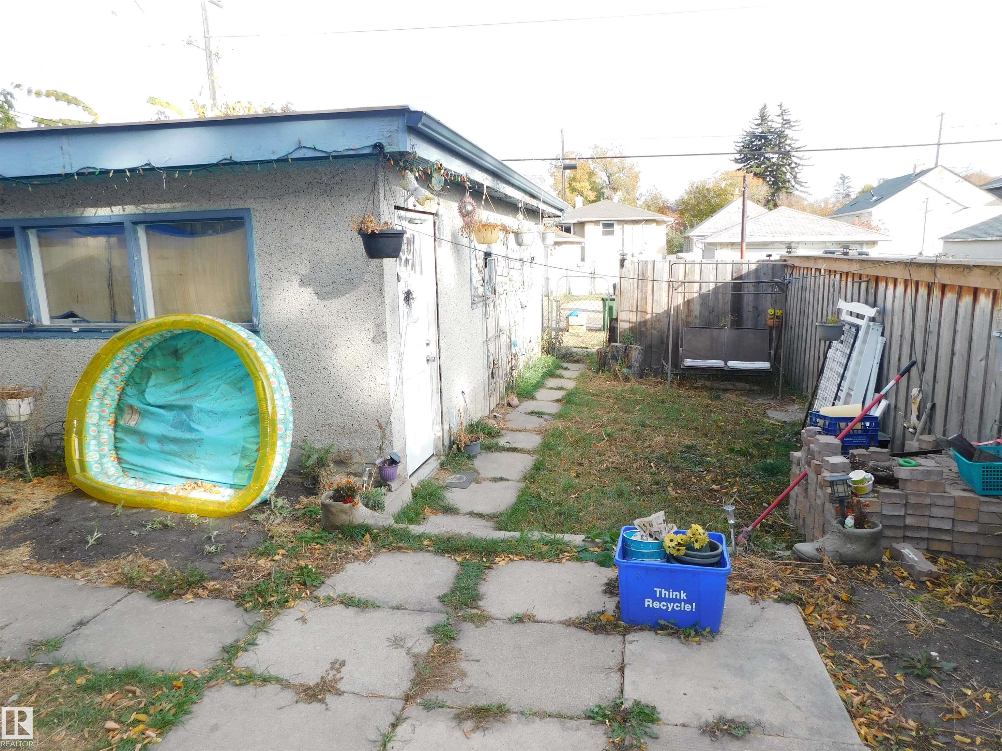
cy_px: 376
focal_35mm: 23
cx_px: 501
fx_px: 666
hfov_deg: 73.9
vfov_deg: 58.9
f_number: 3
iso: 125
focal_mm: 4
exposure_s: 1/320
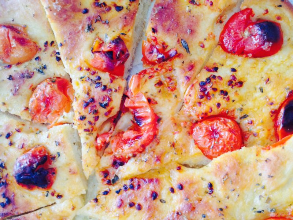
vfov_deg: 40.7
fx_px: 296
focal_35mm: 35
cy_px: 110
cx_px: 146
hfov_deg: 52.6
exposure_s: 1/20
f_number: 2.4
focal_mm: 4.28
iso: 160
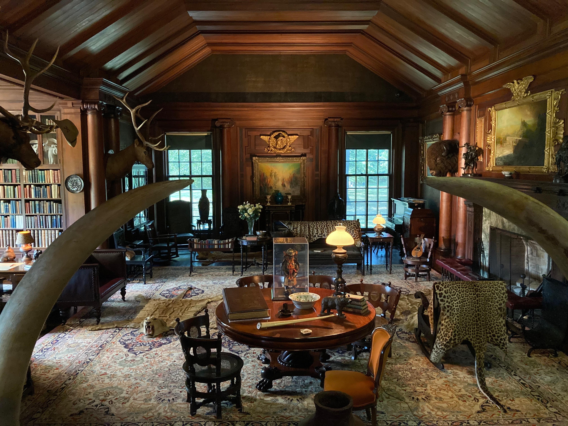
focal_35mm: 28
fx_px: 459
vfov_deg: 49.7
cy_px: 213
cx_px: 284
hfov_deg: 63.4
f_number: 1.8
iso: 500
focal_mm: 3.99
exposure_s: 1/30
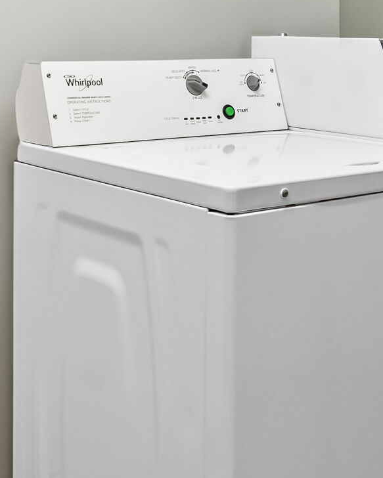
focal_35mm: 59
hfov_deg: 24.8
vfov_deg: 31.1
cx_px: 365
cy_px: 97
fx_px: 838
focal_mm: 15.3
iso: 800
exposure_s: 1/30
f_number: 6.3
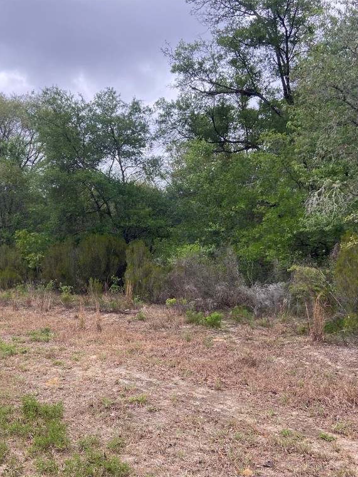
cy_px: 237
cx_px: 106
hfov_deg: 40.0
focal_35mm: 35
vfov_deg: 52.6
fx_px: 482
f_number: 1.8
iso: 32
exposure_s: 1/218
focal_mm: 4.25
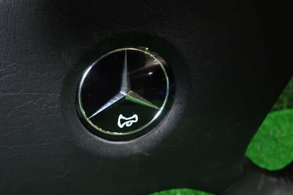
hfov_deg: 51.7
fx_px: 301
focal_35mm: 37
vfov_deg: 35.9
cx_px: 123
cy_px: 92
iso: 320
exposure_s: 1/30
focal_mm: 5.4
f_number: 2.3
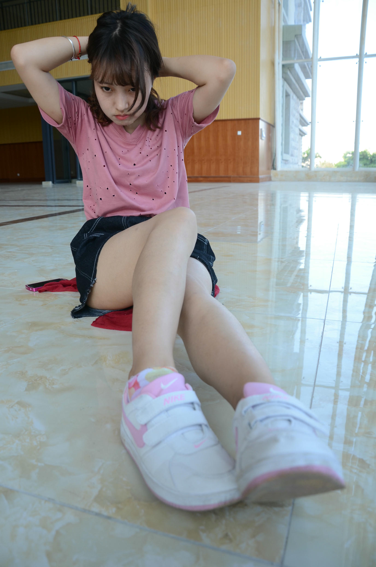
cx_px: 188
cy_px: 284
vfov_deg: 67.5
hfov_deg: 47.7
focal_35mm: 27
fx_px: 425
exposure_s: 1/160
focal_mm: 18
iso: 250
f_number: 4
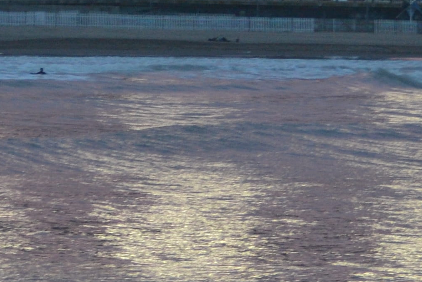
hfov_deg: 4.3
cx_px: 170
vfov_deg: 2.9
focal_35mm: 476
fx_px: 5581
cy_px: 101
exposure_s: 1/60
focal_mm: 70
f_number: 4
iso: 560
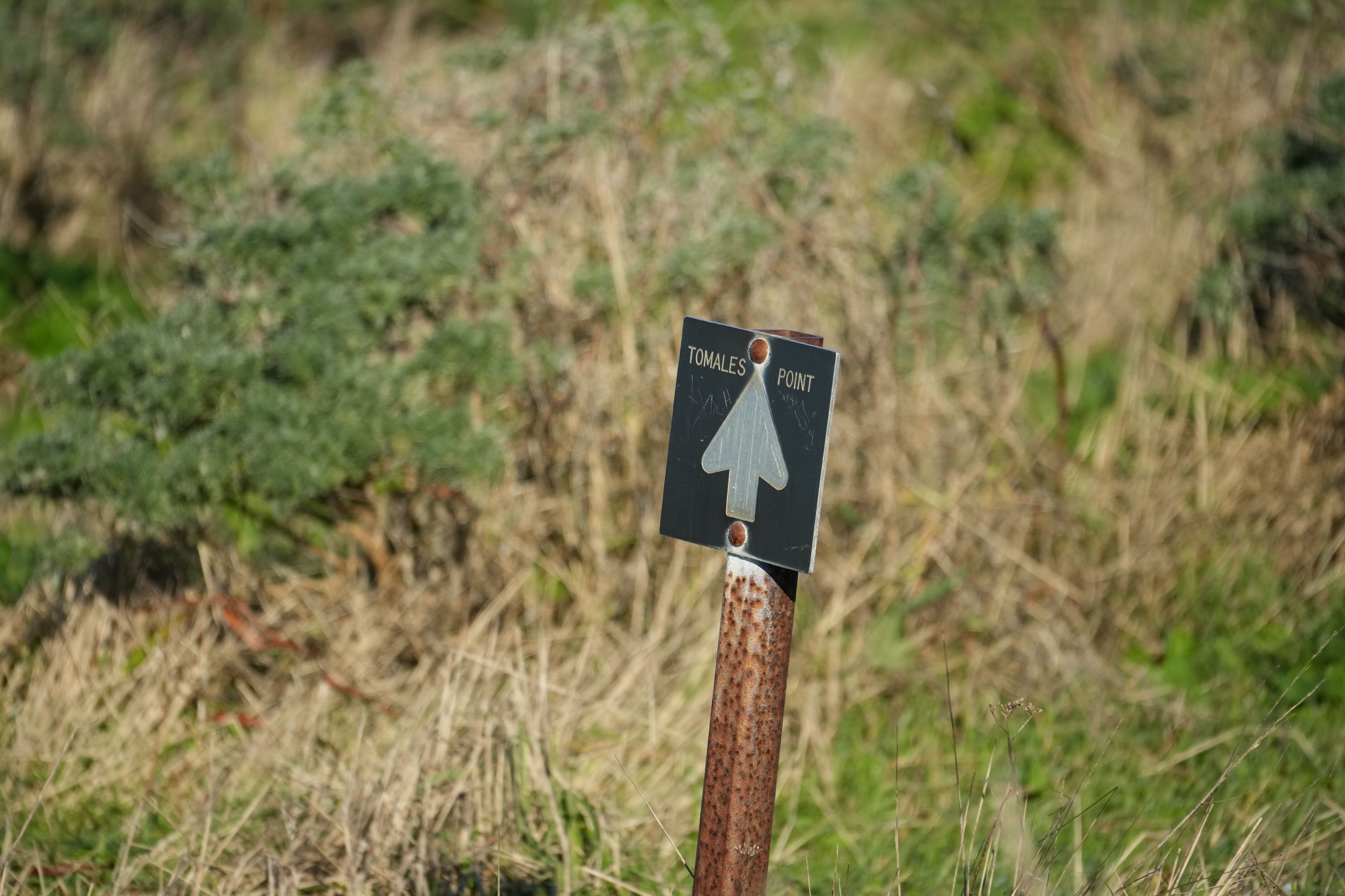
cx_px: 672
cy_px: 448
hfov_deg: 6.9
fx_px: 11207
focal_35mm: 300
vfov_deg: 4.6
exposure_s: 1/3200
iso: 1000
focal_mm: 300
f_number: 7.1
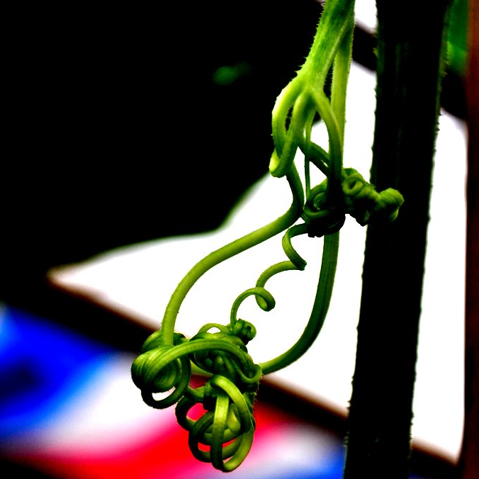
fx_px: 3172
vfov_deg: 8.6
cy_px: 247
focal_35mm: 203
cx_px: 240
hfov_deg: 8.6
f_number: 6.3
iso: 400
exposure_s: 1/400
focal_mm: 105
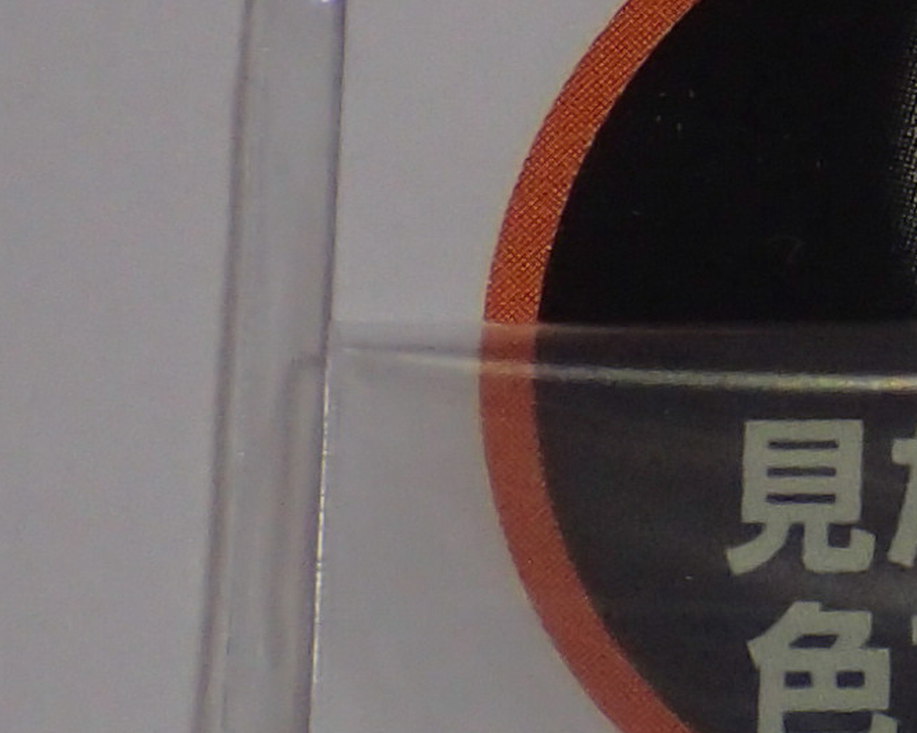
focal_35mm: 435
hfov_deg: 4.4
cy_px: -241
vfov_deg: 3.5
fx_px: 11804
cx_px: 1705
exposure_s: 1/125
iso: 200
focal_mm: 13.47
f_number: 4.2
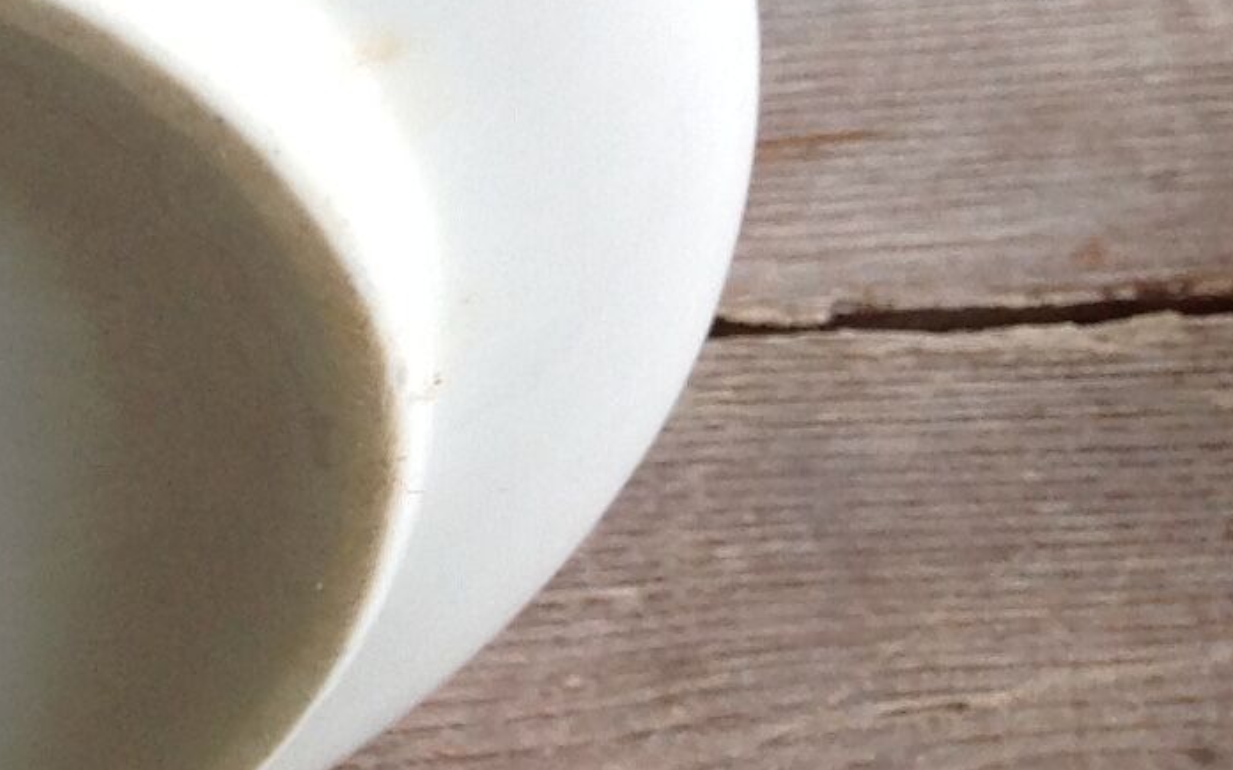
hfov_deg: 13.9
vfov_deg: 9.5
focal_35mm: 138
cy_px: 306
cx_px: -810
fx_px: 4637
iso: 50
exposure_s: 1/30
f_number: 2.4
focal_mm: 4.28
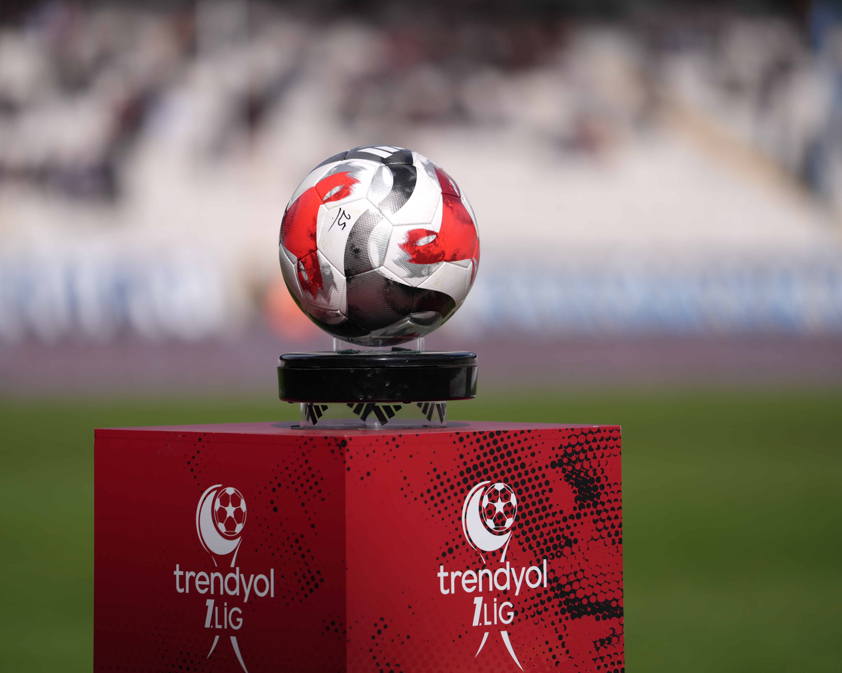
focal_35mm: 222
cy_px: 336
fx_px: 5532
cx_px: 390
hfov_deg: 8.7
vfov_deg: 7.0
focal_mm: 197
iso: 125
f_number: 2.8
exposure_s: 1/6400
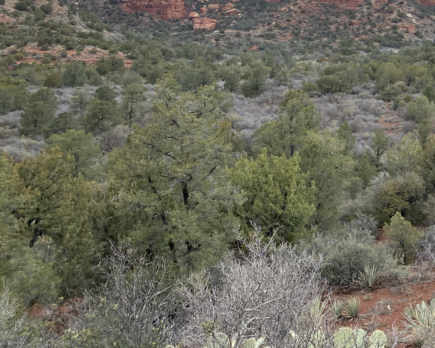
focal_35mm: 57
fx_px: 734
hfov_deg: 29.8
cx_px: 476
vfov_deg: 25.7
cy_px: 27
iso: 32
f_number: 1.8
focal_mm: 4.25
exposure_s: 1/845
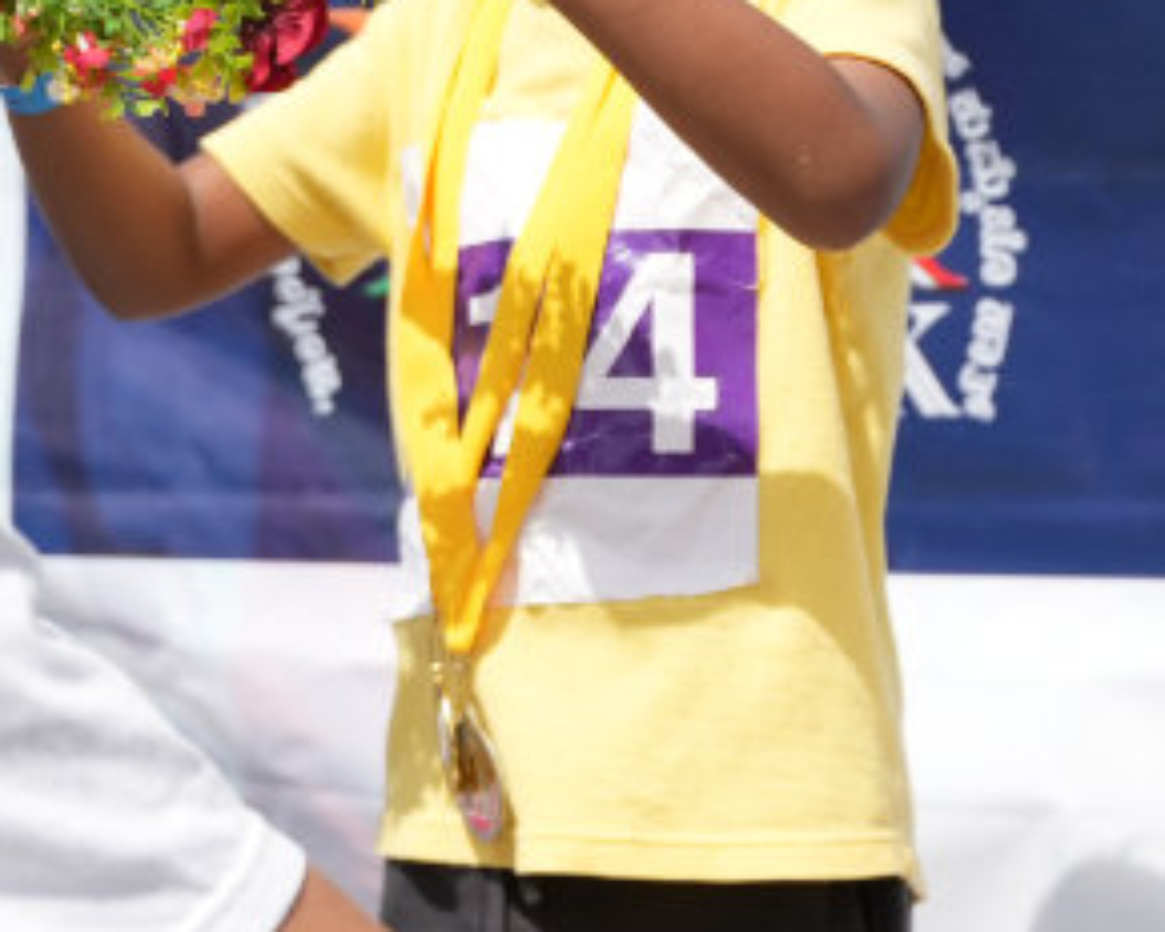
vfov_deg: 11.9
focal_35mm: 130
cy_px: 352
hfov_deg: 14.6
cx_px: 1141
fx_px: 4482
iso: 250
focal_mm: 39.3
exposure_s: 1/6400
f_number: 2.8
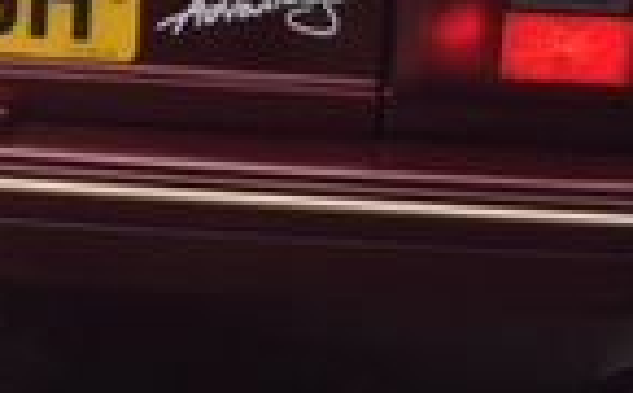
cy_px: 48
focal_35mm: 136
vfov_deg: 9.6
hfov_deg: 14.8
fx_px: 2342
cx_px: -162
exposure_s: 1/267
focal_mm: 4.15
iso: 32
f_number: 2.2
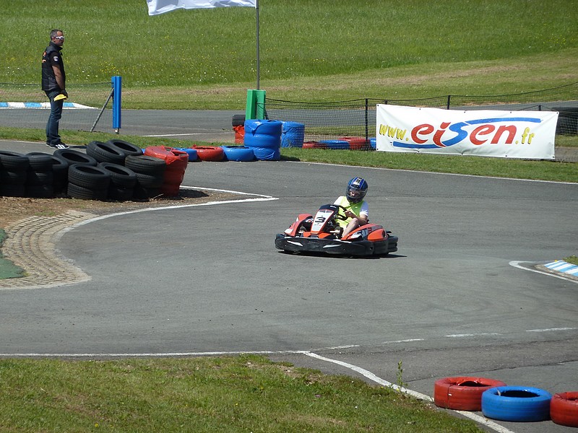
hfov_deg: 7.1
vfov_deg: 5.3
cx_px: 289
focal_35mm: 278
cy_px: 216
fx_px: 4642
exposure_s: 1/500
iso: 80
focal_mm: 45.7
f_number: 4.8
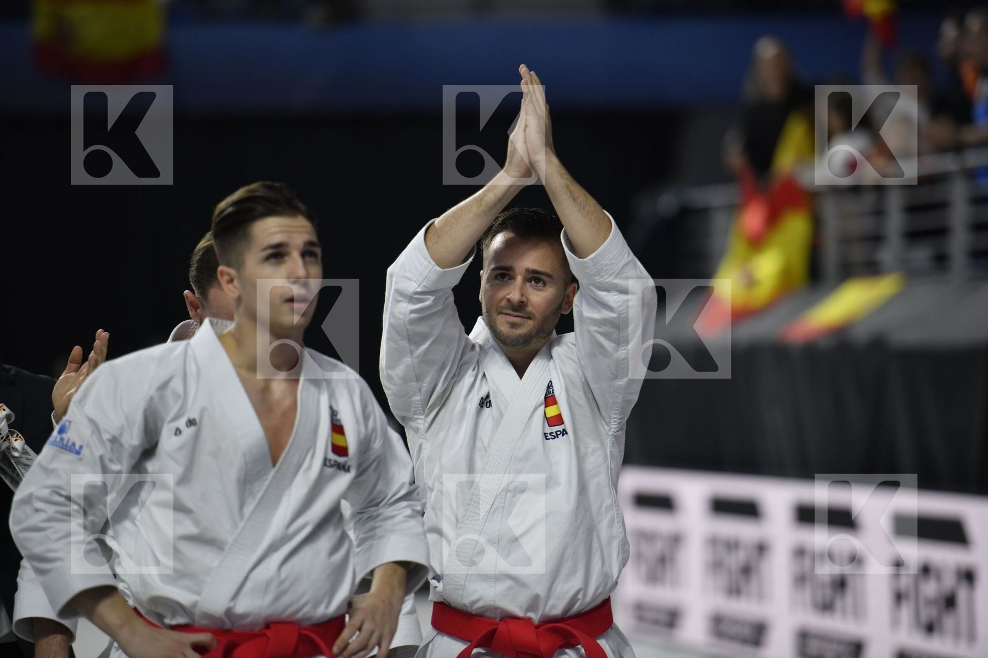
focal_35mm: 195
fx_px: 5351
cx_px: 494
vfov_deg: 7.0
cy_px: 329
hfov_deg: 10.5
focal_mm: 195
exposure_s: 1/640
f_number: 2.8
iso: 800
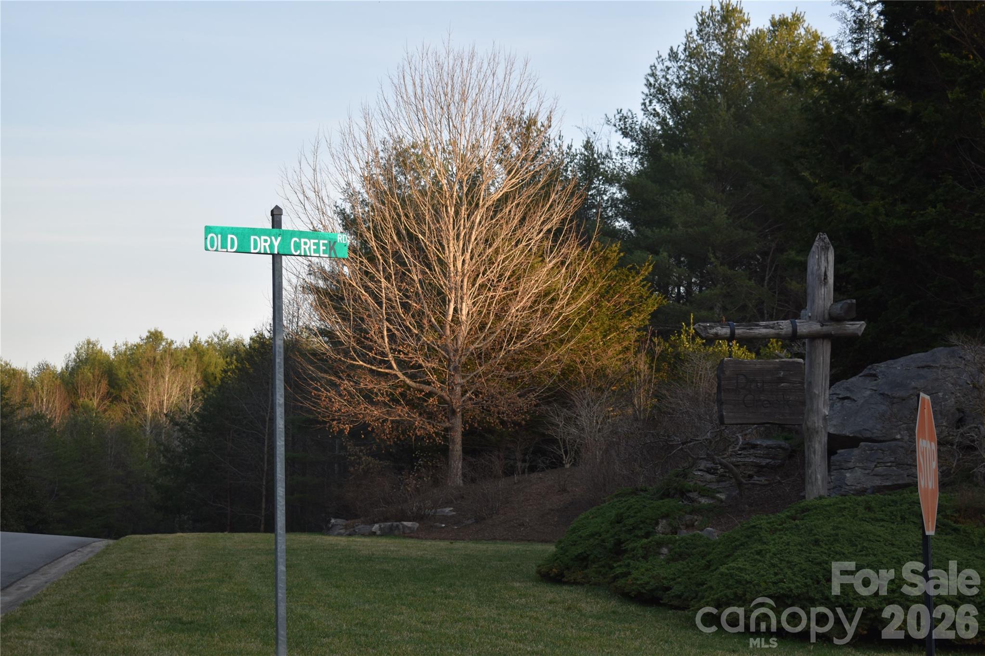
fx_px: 1888
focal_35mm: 69
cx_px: 492
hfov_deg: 29.2
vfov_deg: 19.7
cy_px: 328
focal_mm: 46
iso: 100
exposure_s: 1/160
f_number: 6.3
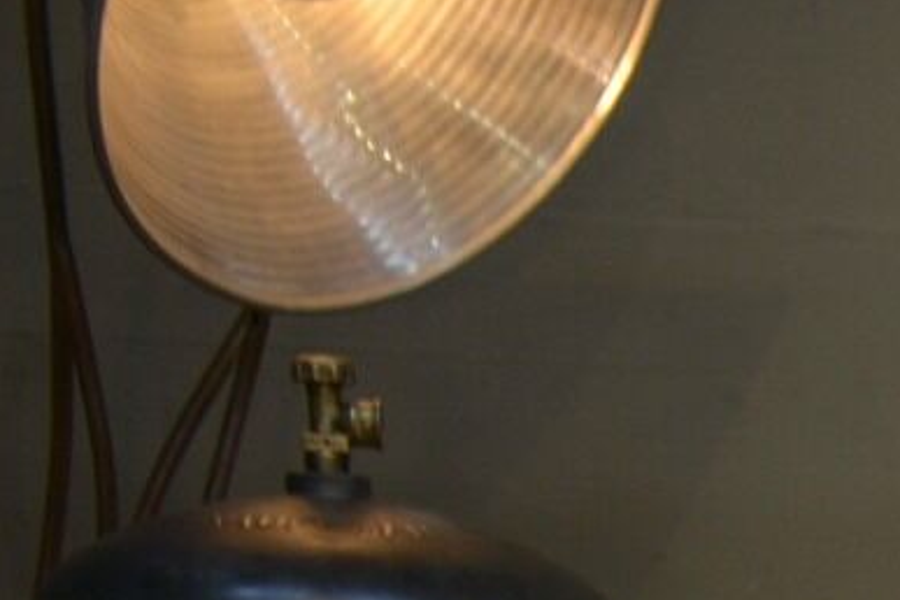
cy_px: 1849
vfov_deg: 6.0
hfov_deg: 8.6
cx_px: 2388
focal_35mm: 210
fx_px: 5250
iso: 320
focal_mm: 34
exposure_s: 1/50
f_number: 3.2
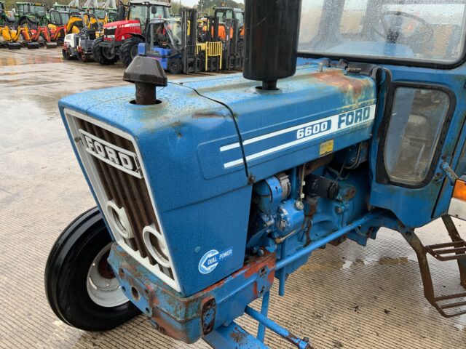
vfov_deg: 48.2
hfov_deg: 61.7
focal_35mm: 29
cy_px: 174
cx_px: 233
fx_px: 390
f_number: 1.8
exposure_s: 1/122
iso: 50
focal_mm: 3
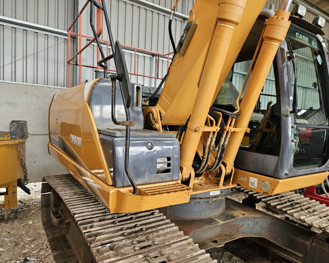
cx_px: 171
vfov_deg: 58.8
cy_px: 132
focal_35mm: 24
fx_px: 234
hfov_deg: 70.3
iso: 250
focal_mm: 5.4
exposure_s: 1/100
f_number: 1.8
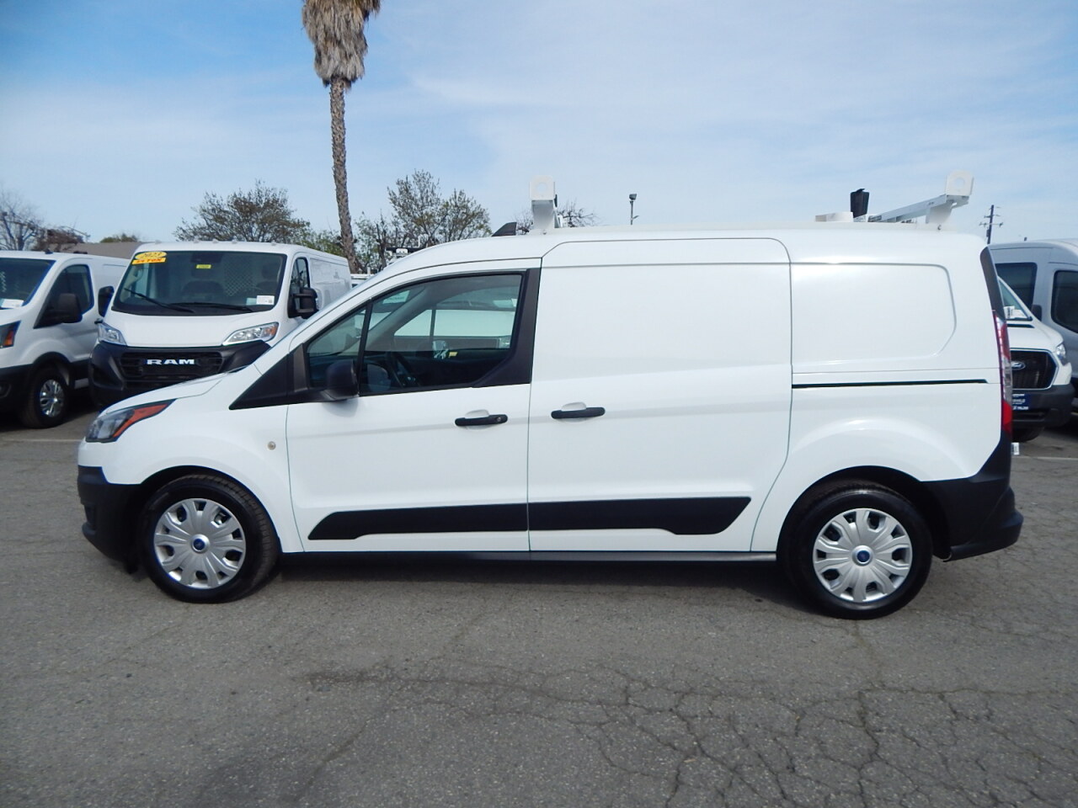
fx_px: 685
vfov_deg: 61.1
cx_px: 539
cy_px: 404
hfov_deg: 76.4
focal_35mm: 22
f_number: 6
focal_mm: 4
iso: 125
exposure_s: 1/800
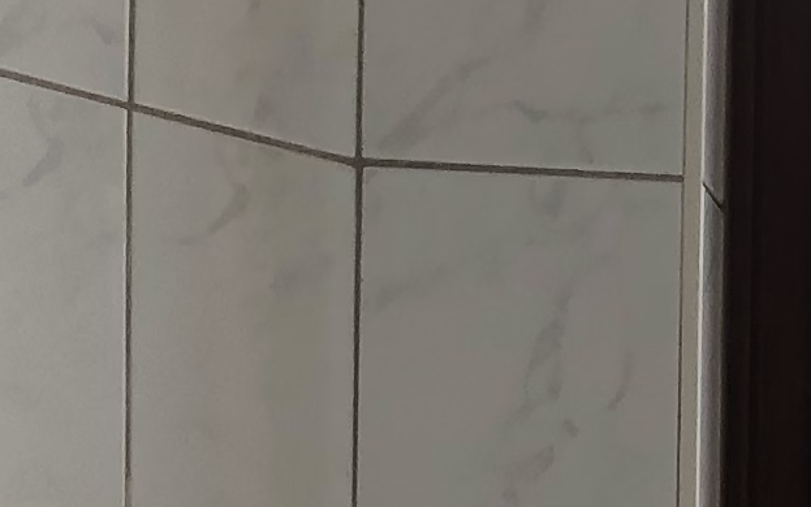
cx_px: 732
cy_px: 1180
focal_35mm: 192
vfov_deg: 6.5
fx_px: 4246
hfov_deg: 10.8
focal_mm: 3.99
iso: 64
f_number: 1.8
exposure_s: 1/120
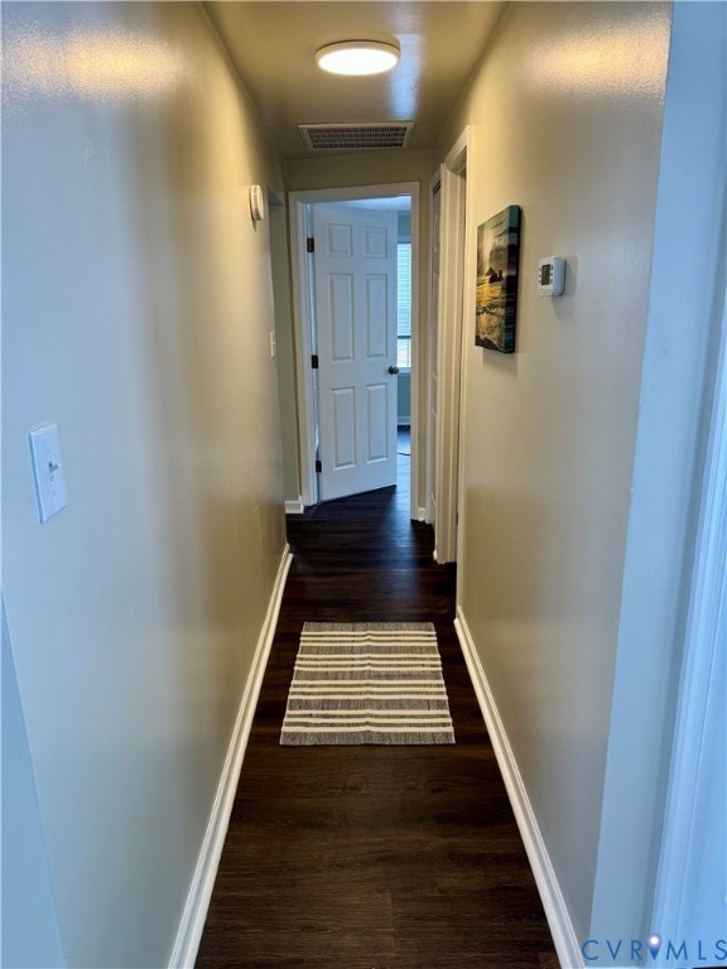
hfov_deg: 56.8
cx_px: 364
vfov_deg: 71.6
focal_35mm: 24
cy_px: 484
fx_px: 672
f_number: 1.78
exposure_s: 1/120
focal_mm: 6.76
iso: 80
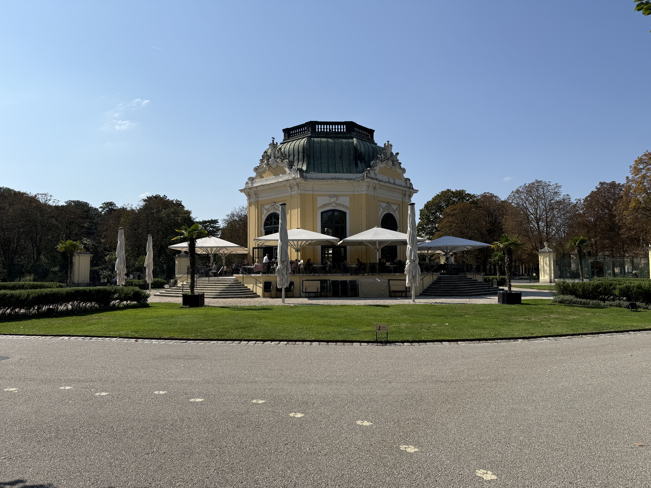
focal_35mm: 24
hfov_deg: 71.6
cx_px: 326
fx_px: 451
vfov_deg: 56.8
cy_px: 244
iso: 80
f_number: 1.78
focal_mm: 6.76
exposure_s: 1/8130
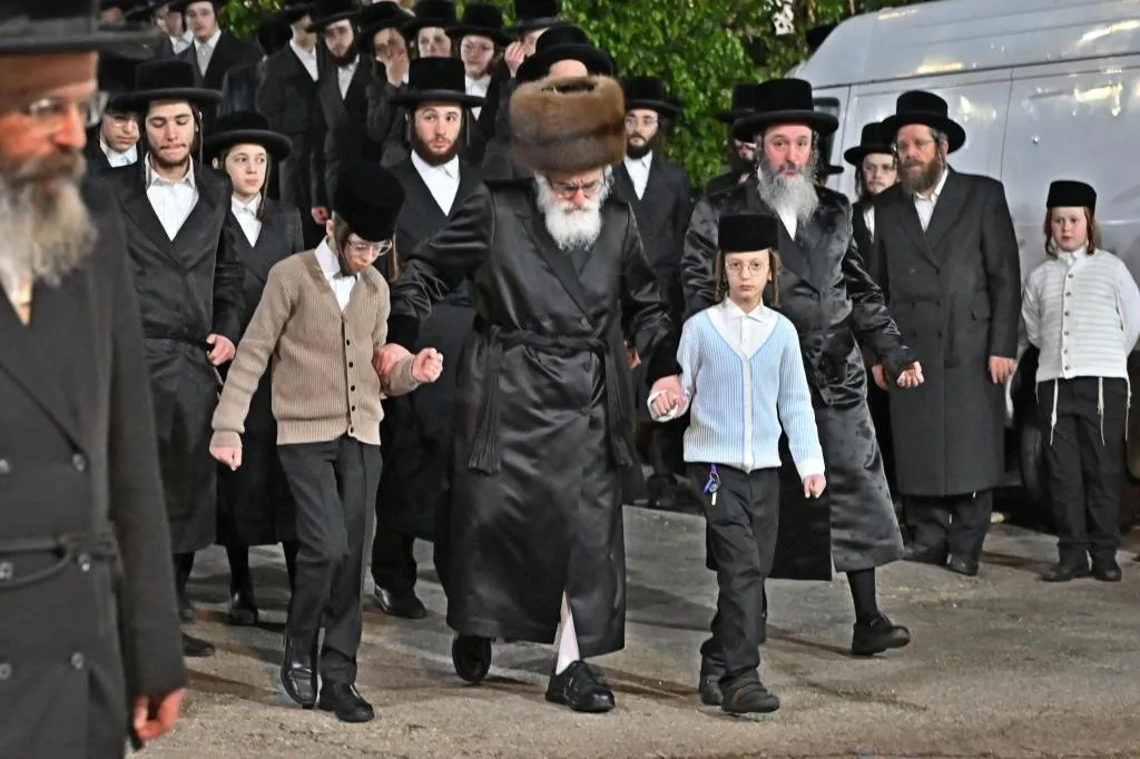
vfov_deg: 14.1
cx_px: 570
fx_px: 3071
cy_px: 380
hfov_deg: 21.0
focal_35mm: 97
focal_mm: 65
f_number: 4
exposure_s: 1/125
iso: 2000
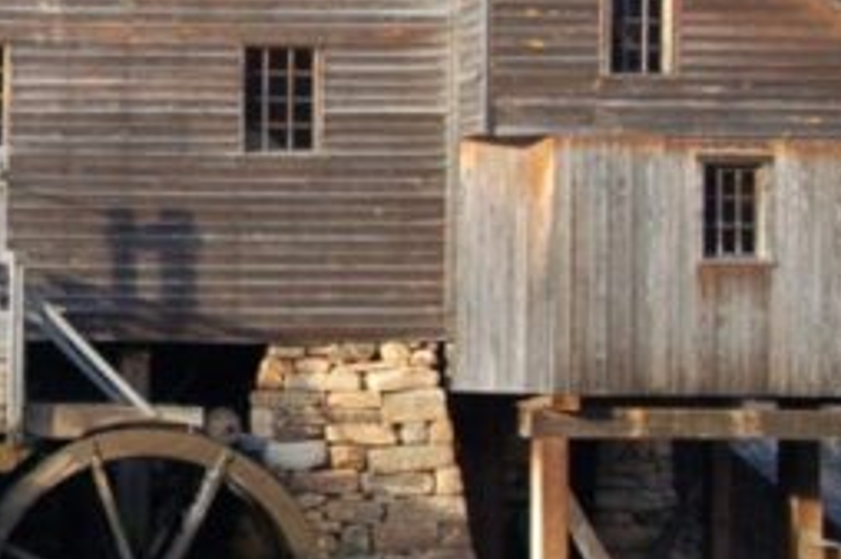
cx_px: -146
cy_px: 255
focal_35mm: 123
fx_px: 2871
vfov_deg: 11.1
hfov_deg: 16.1
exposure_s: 1/125
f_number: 5.6
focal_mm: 26
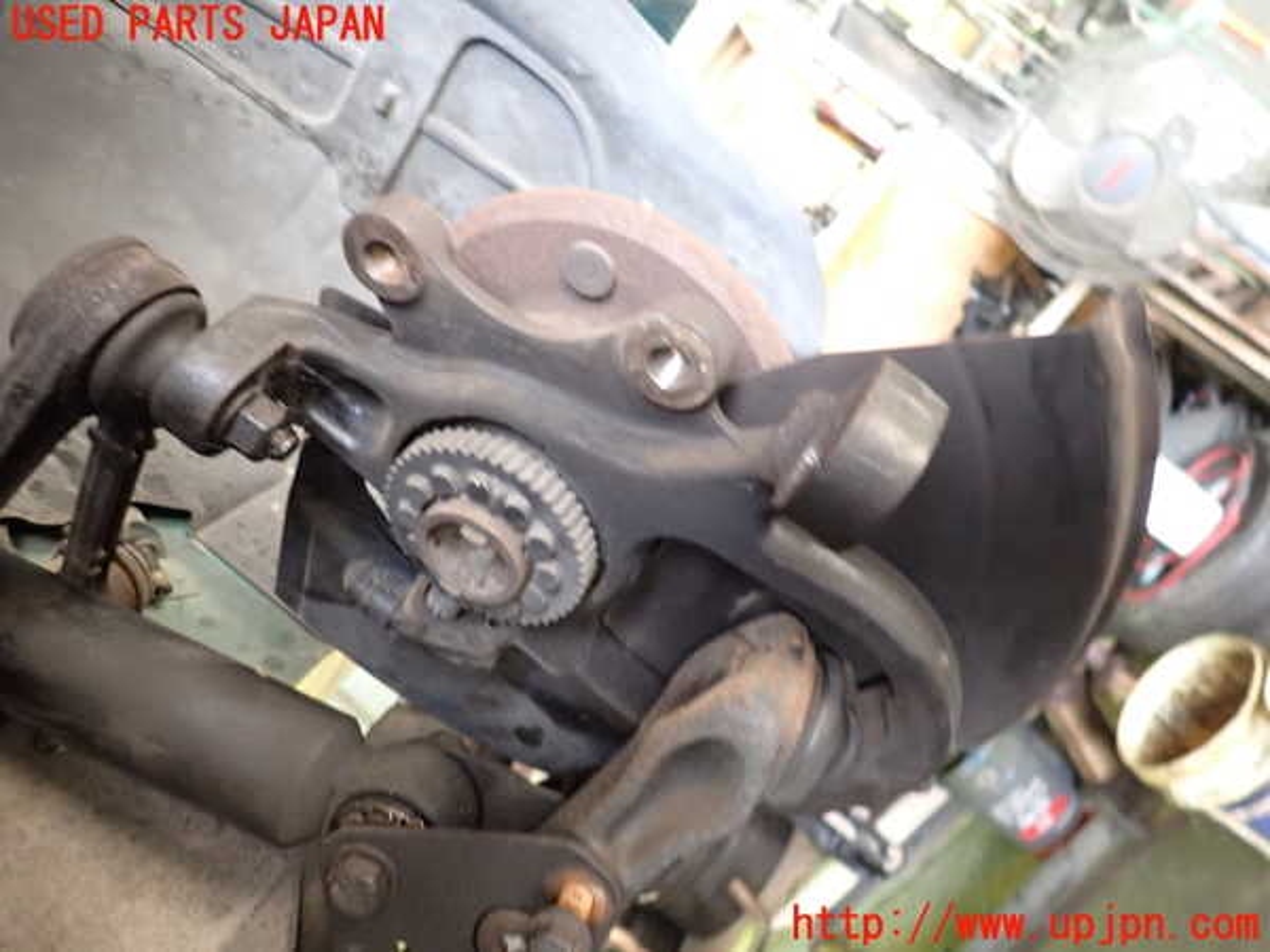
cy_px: 476
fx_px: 917
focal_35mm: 25
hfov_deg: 69.4
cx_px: 635
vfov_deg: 54.9
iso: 400
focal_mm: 4.5
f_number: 2
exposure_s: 1/30
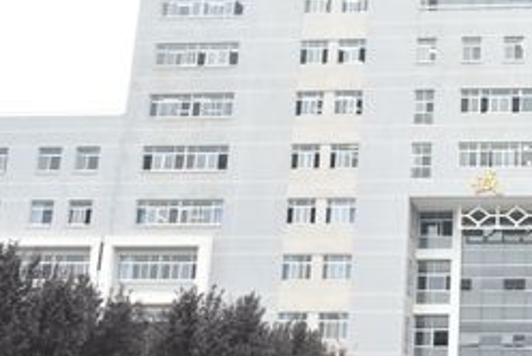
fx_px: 858
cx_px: 538
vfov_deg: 23.2
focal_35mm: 58
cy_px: 270
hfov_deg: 31.7
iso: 4000
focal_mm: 24
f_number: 22
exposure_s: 1/160
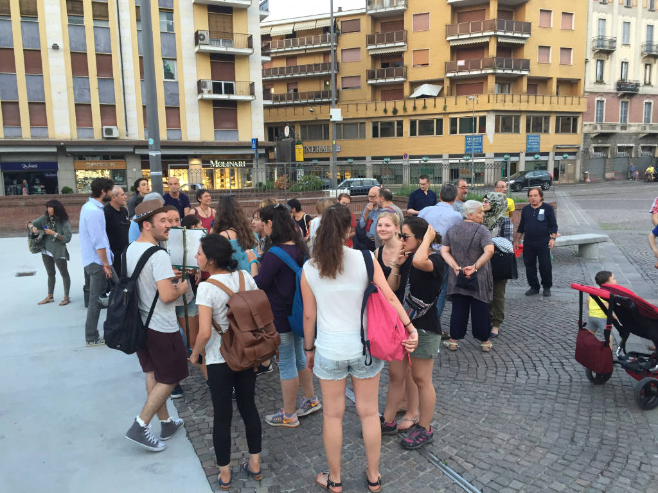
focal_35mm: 29
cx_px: 329
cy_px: 246
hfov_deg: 61.7
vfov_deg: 48.2
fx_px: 551
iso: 50
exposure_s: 1/33
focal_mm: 4.15
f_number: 2.2
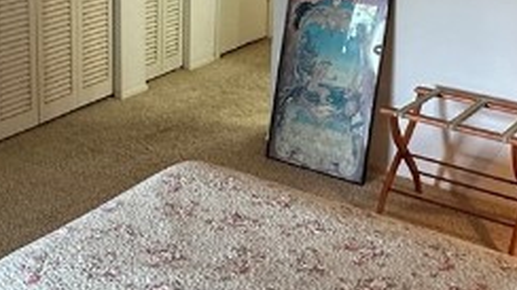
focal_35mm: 64
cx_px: 155
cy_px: -13
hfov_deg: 32.5
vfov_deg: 18.2
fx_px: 877
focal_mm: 2.22
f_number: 2.2
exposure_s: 1/60
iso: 250
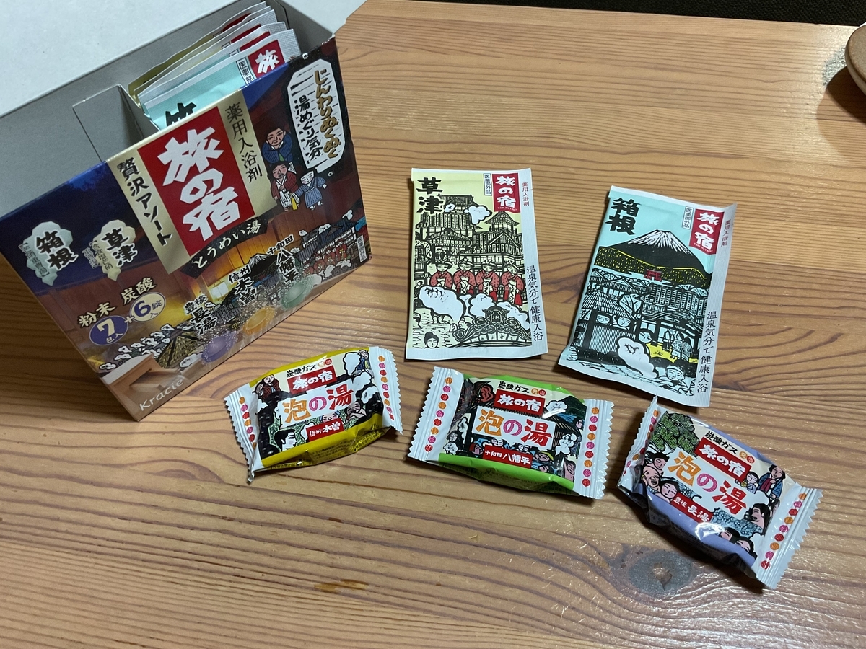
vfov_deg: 48.2
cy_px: 324
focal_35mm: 29
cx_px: 433
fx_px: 726
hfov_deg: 61.7
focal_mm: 3
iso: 125
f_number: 1.8
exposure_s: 1/60
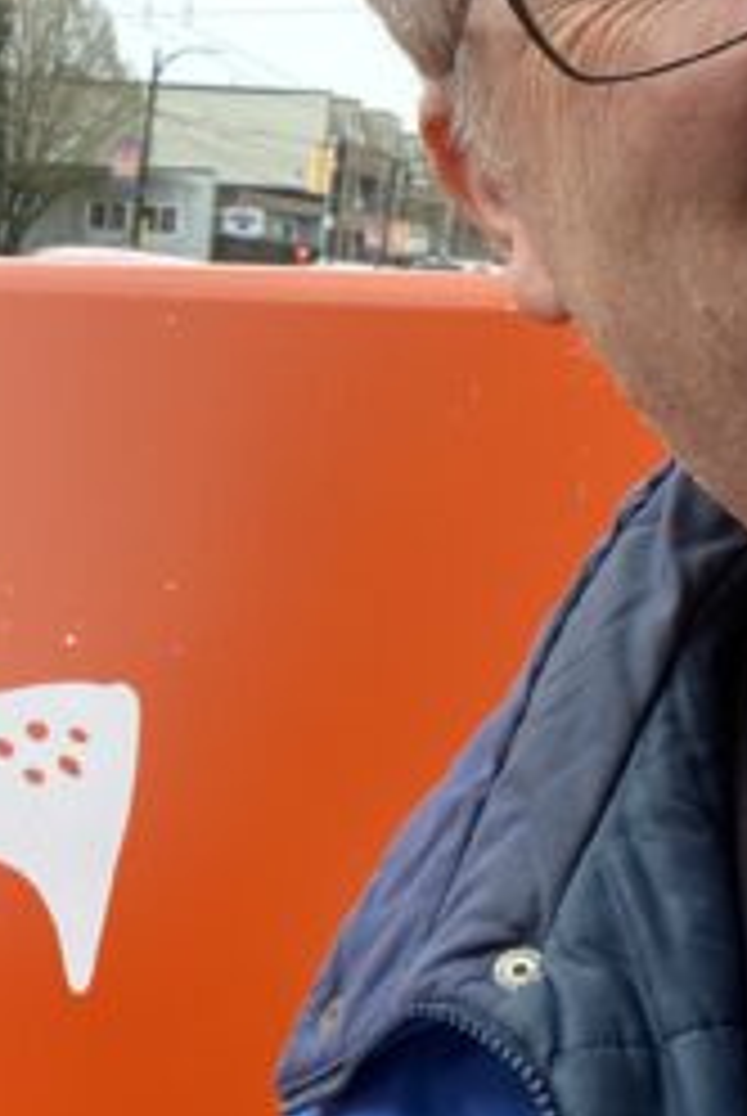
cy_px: 338
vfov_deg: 27.1
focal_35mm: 74
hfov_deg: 17.8
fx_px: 2297
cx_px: -94
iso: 32
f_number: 2.2
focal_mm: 2.71
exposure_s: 1/122
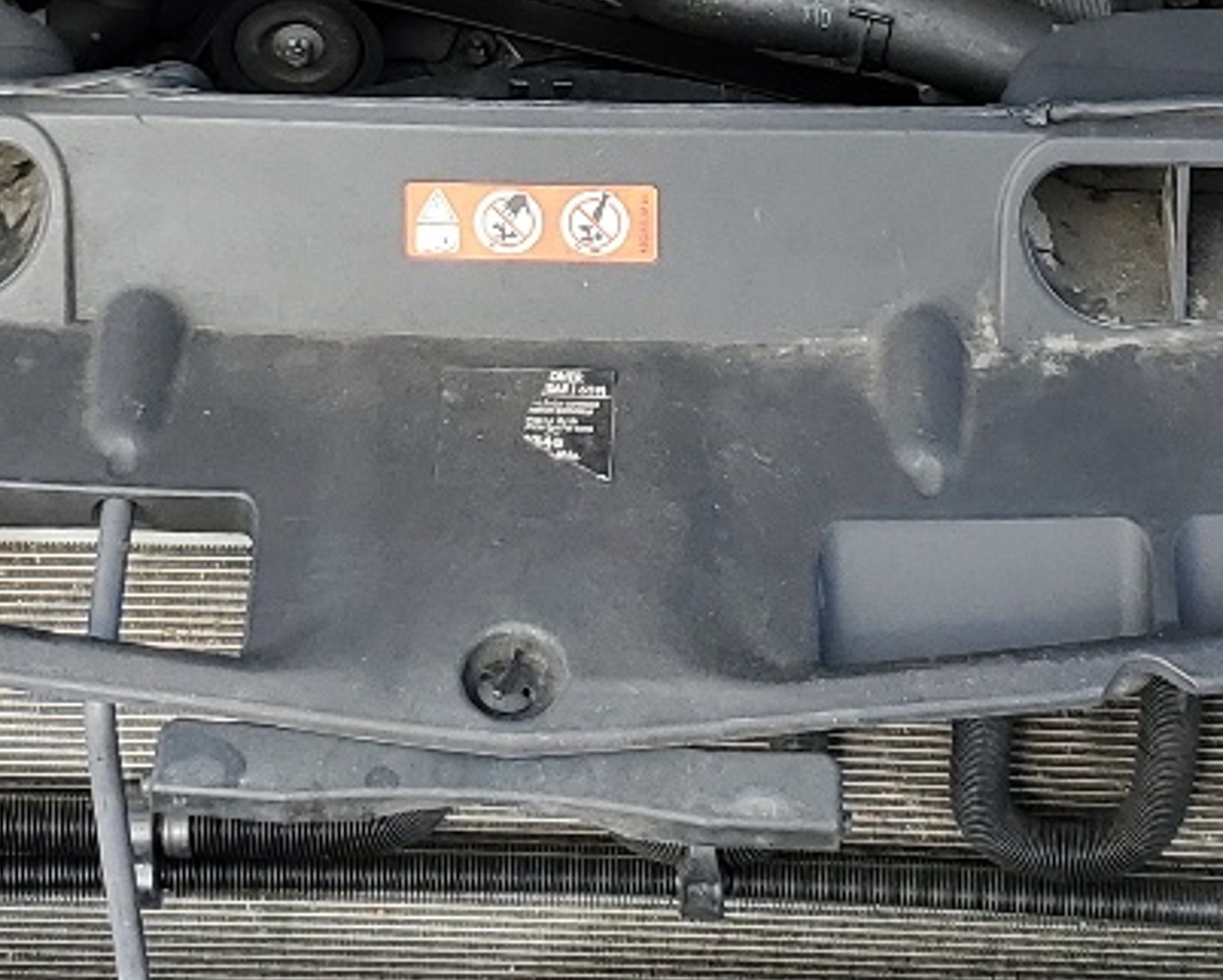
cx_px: 630
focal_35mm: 101
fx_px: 3658
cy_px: -15
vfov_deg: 15.0
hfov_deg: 19.0
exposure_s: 1/588
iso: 50
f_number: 1.5
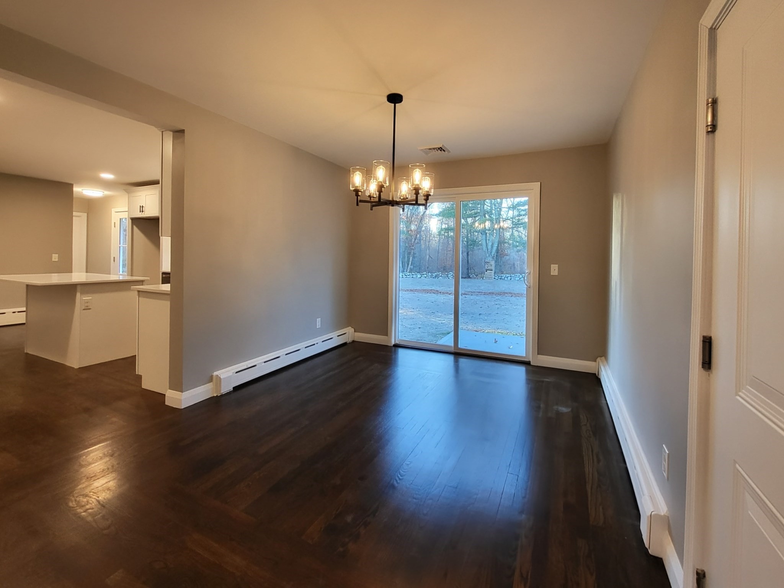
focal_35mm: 13
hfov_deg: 106.2
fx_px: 294
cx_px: 392
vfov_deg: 89.9
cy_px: 294
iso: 250
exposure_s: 1/60
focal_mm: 1.74
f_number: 2.2
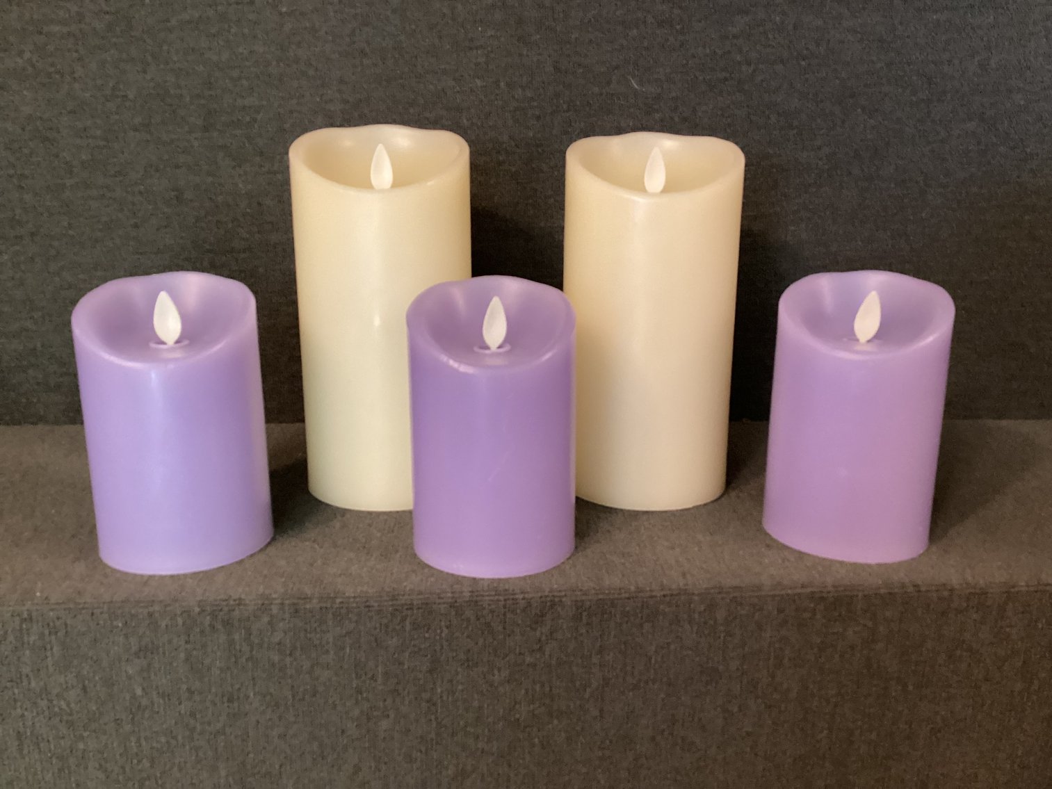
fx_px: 942
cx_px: 526
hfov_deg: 58.3
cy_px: 394
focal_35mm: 31
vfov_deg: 45.4
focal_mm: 3.3
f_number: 2.4
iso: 400
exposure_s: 1/30
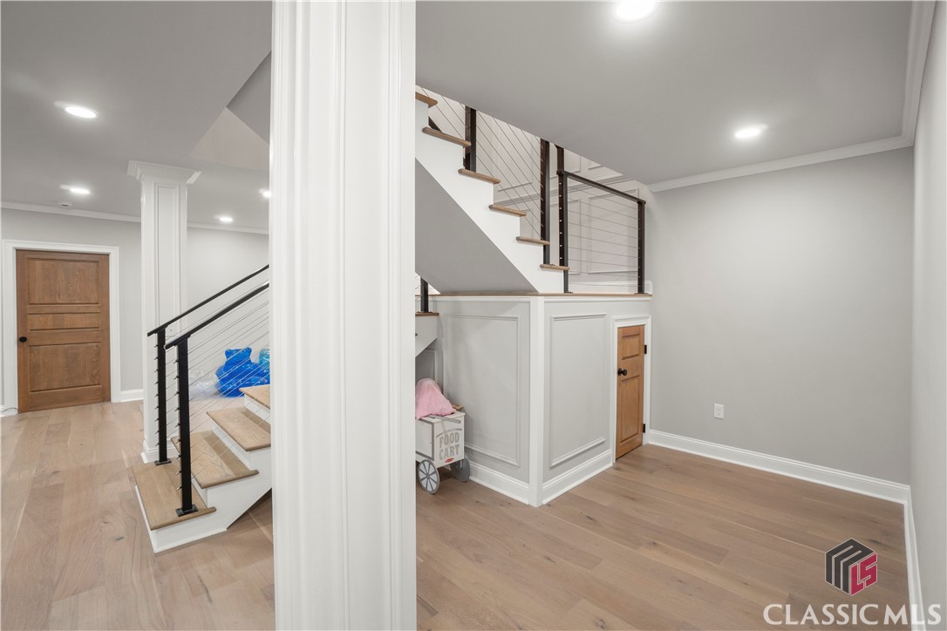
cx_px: 474
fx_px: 395
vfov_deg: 77.3
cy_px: 316
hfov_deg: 100.4
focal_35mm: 15
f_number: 8
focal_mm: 10
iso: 500
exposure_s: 1/8
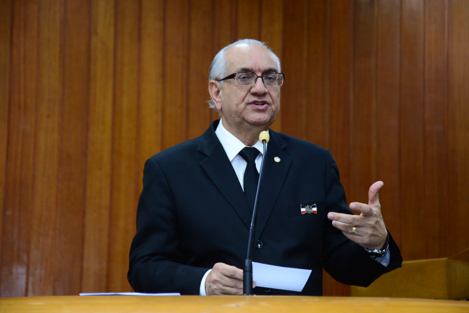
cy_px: 156
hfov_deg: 20.4
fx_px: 1303
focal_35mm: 100
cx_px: 234
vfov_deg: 13.7
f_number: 5.6
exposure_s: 1/60
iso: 2500
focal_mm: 100
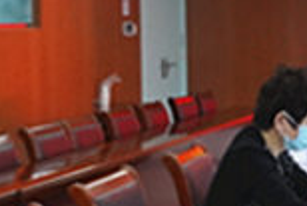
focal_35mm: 109
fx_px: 930
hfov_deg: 14.6
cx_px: 662
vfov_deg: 12.5
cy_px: 31
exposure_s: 1/160
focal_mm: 16
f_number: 4
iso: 1600
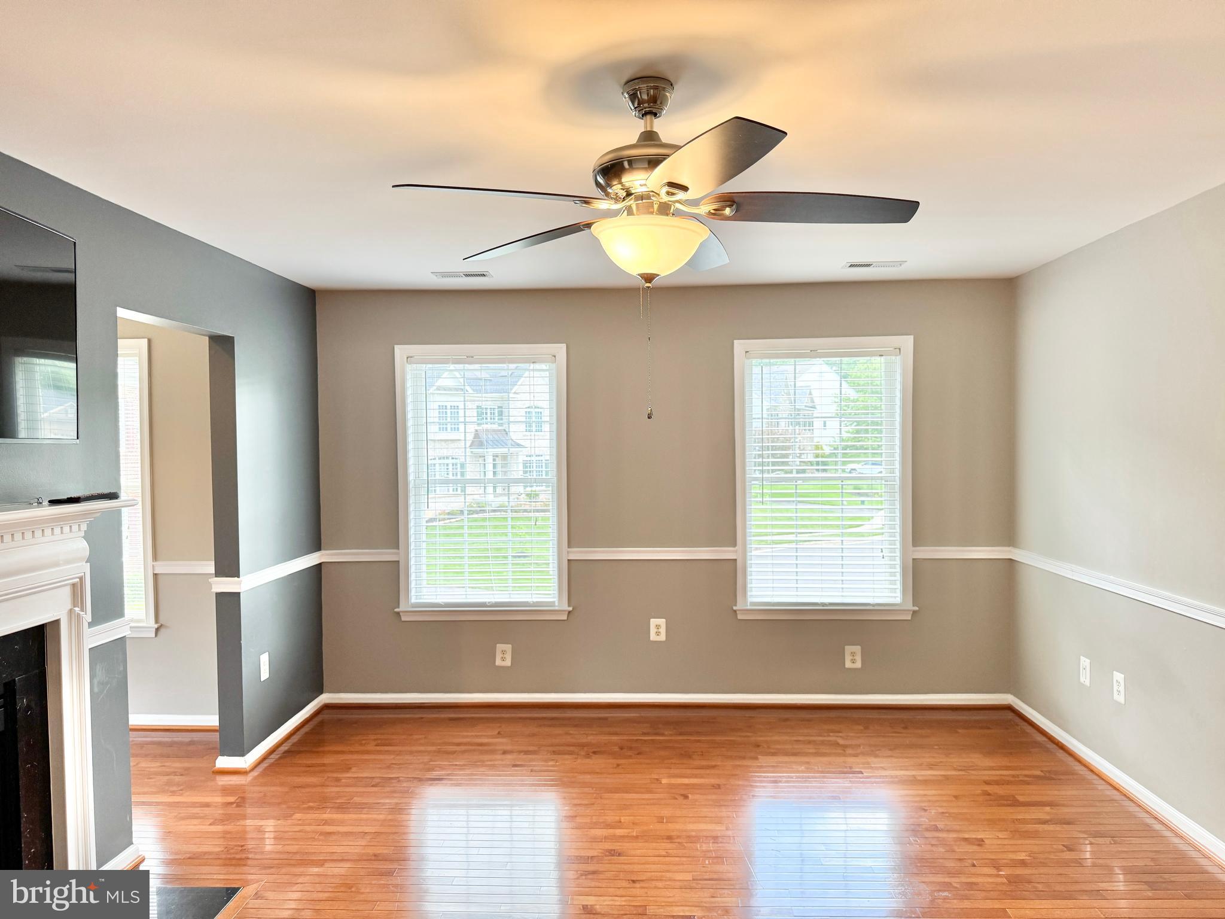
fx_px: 849
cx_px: 612
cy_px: 460
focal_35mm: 24
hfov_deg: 71.6
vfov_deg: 56.8
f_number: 1.78
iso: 125
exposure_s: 1/120
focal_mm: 6.76
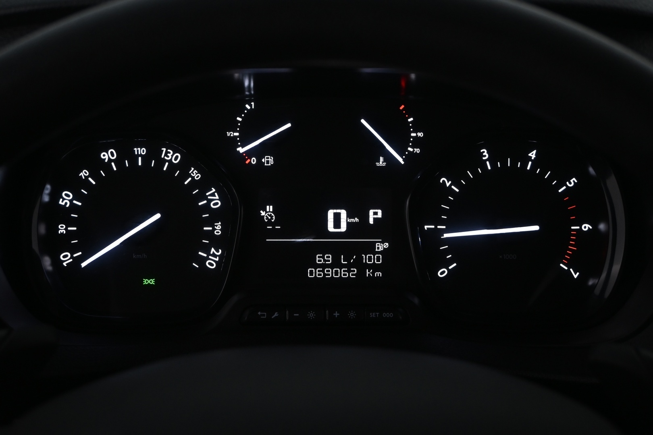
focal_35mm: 51
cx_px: 326
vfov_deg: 26.5
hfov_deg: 38.9
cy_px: 218
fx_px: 925
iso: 720
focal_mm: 34
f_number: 5
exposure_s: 1/30
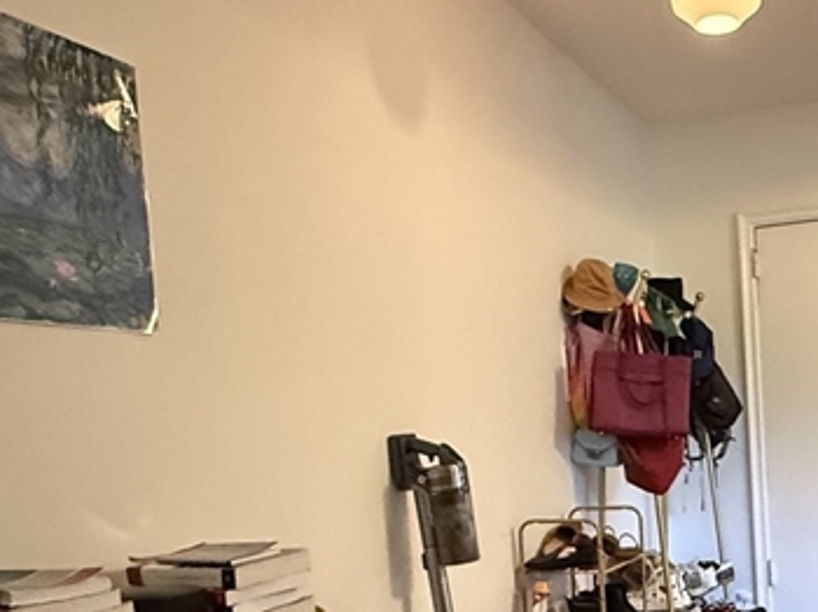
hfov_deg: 43.6
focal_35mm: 41
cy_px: 481
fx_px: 968
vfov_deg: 34.1
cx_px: 654
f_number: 2.2
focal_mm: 2.22
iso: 1000
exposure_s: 1/40
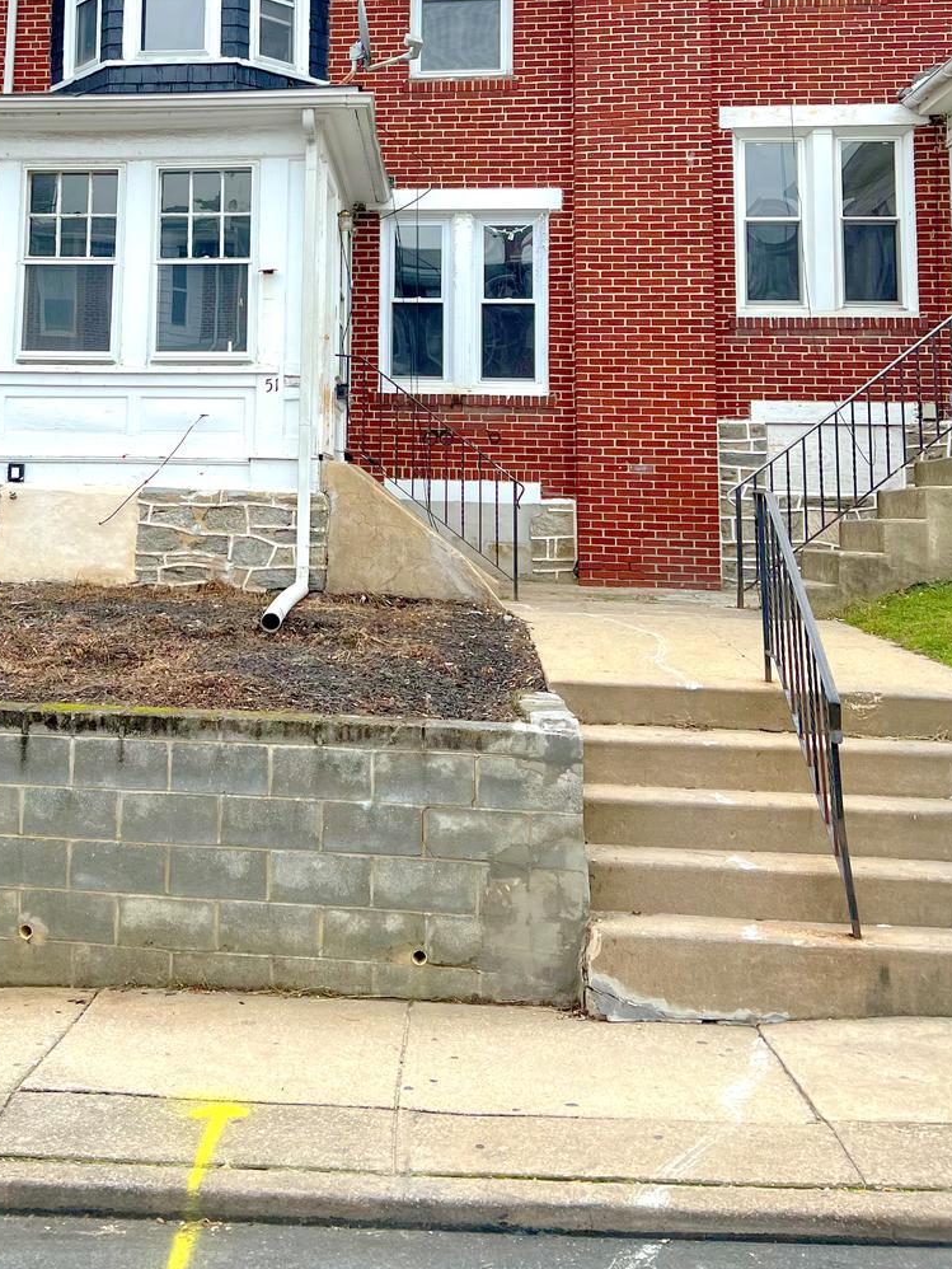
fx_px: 1466
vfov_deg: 45.1
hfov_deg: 35.1
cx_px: 228
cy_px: 313
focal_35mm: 40
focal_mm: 5.7
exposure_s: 1/1838
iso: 50
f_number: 1.5
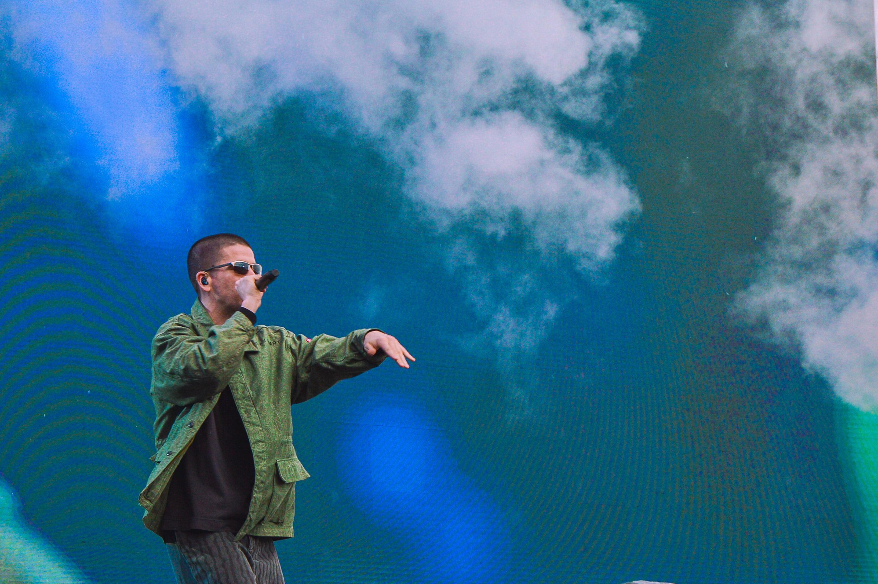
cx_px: 527
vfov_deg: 13.7
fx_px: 2437
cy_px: 281
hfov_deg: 20.4
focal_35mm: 100
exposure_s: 1/400
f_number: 7.1
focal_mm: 52
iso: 200
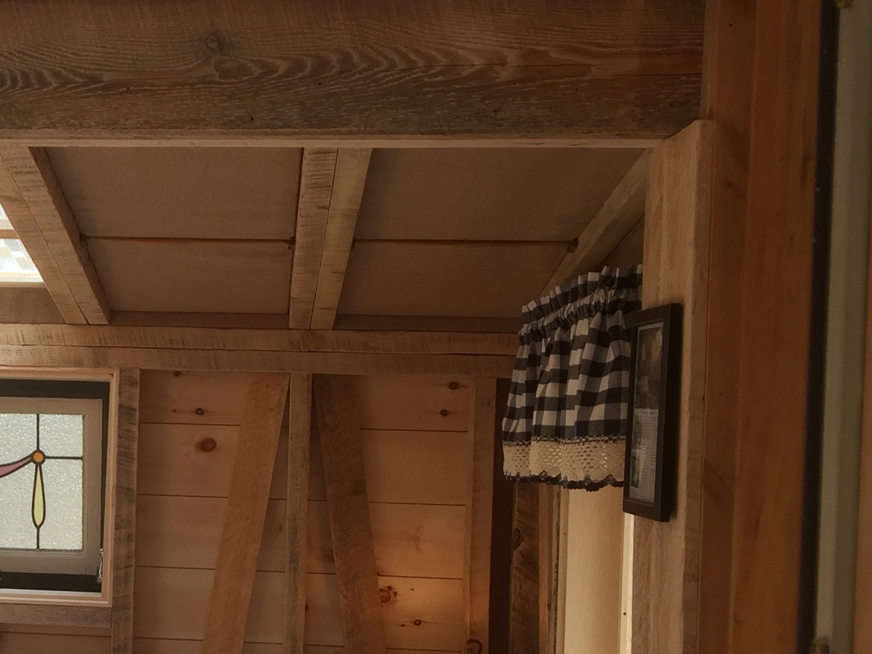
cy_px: 522
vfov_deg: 20.2
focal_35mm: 72
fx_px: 1814
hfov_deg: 25.7
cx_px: 0
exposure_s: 1/120
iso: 32
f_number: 2.2
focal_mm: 4.15
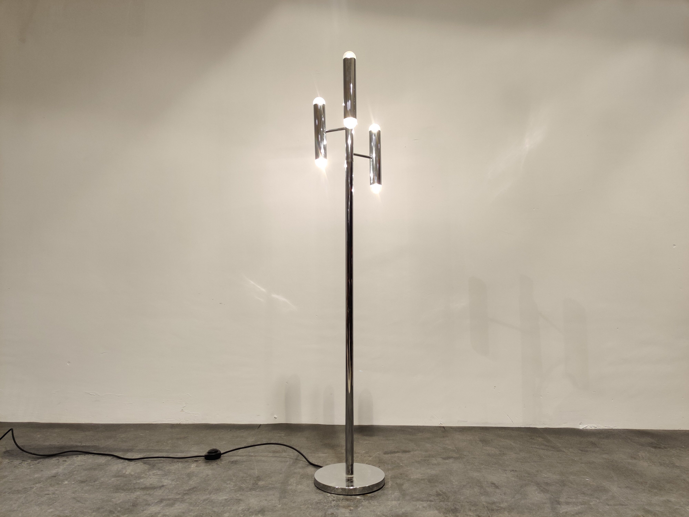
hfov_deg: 65.3
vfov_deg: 51.4
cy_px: 258
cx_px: 344
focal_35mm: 27
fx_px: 537
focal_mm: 4.75
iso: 250
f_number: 1.65
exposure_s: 1/50
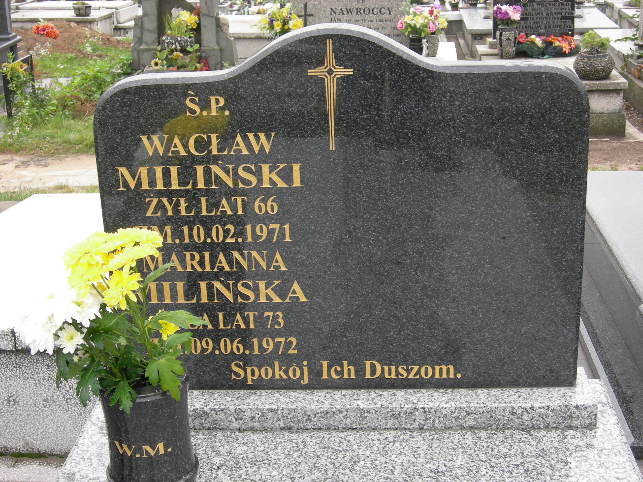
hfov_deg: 33.8
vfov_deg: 25.7
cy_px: 241
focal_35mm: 57
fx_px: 1059
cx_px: 322
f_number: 4.7
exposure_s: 1/94
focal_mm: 11.9
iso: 64
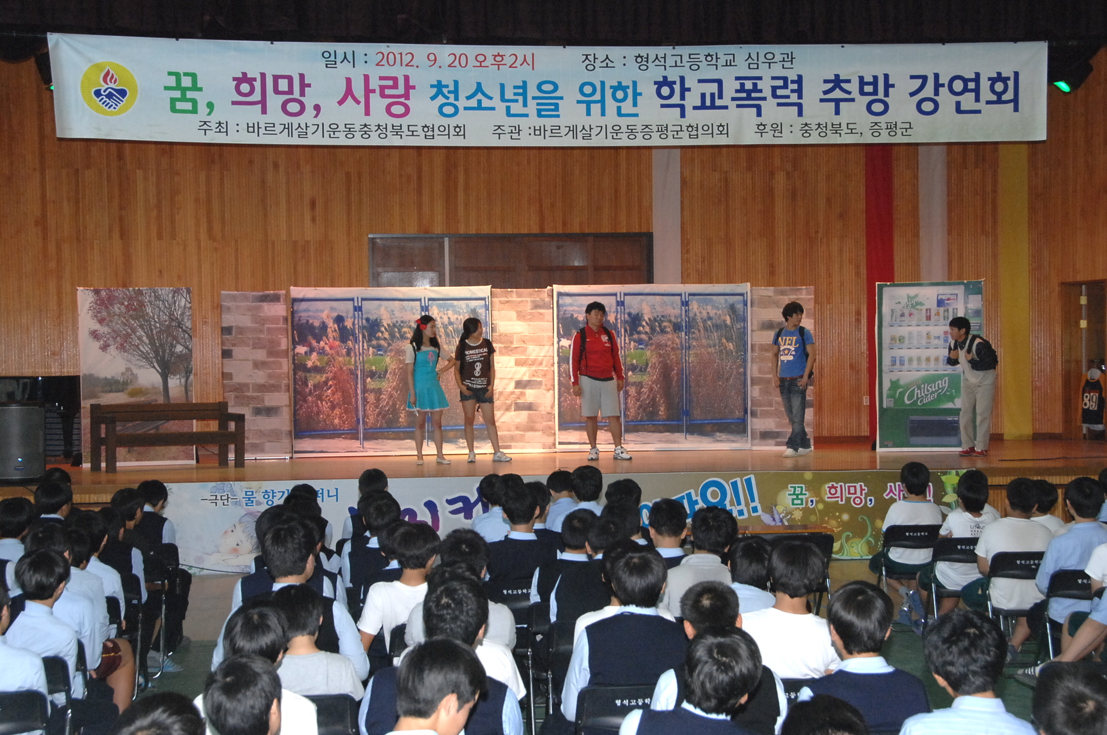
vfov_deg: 21.5
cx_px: 554
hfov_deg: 31.9
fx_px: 1935
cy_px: 368
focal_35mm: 63
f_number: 6.7
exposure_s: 1/60
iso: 800
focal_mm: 42
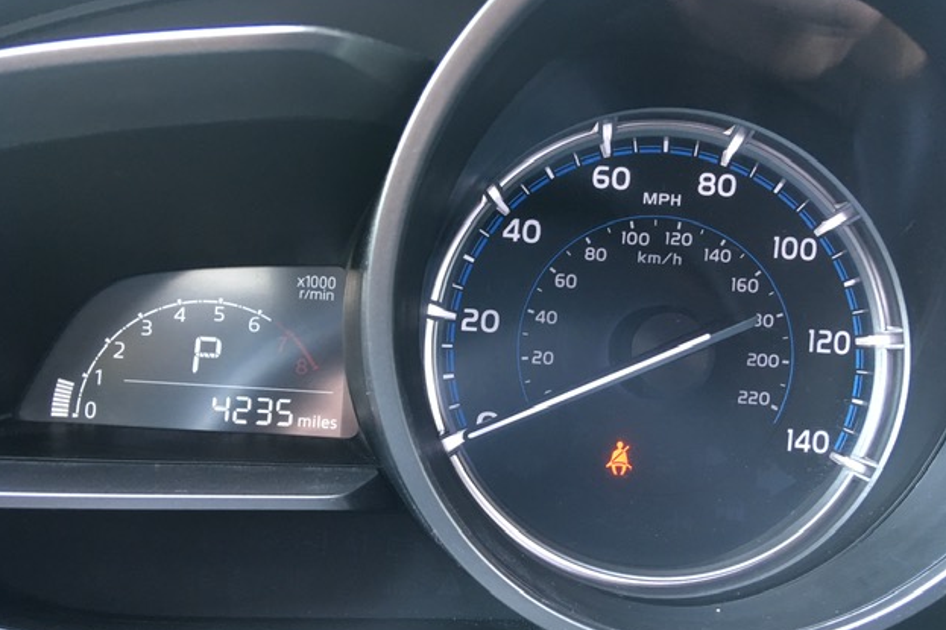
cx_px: 471
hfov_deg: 60.3
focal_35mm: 31
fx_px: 814
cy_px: 346
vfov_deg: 42.3
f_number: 2.2
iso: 80
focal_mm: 4.15
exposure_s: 1/30
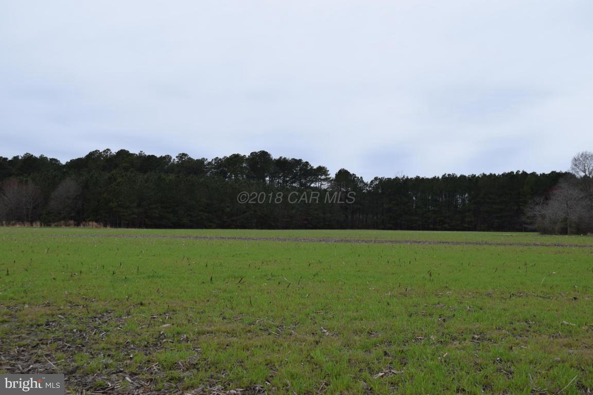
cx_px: 296
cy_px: 198
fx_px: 642
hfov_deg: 49.6
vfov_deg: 34.2
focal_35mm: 39
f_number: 8
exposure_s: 1/320
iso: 200
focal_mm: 26
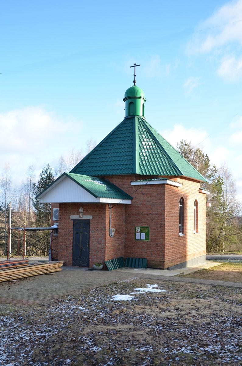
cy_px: 183
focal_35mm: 33
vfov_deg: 57.3
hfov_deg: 39.8
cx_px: 121
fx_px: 334
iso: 200
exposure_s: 1/200
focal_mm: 22
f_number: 7.1
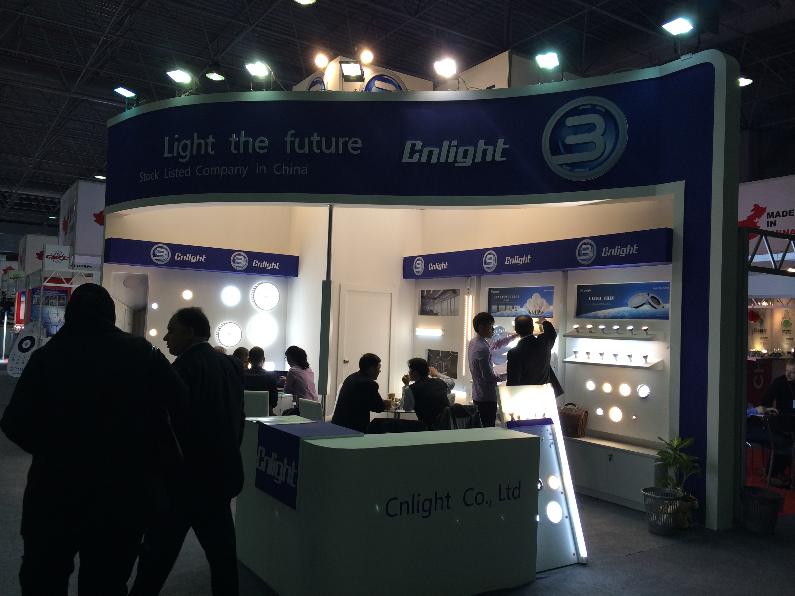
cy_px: 298
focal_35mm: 30
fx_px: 689
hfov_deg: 60.0
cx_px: 398
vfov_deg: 46.8
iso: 64
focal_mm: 4.12
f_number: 2.2
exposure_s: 1/120
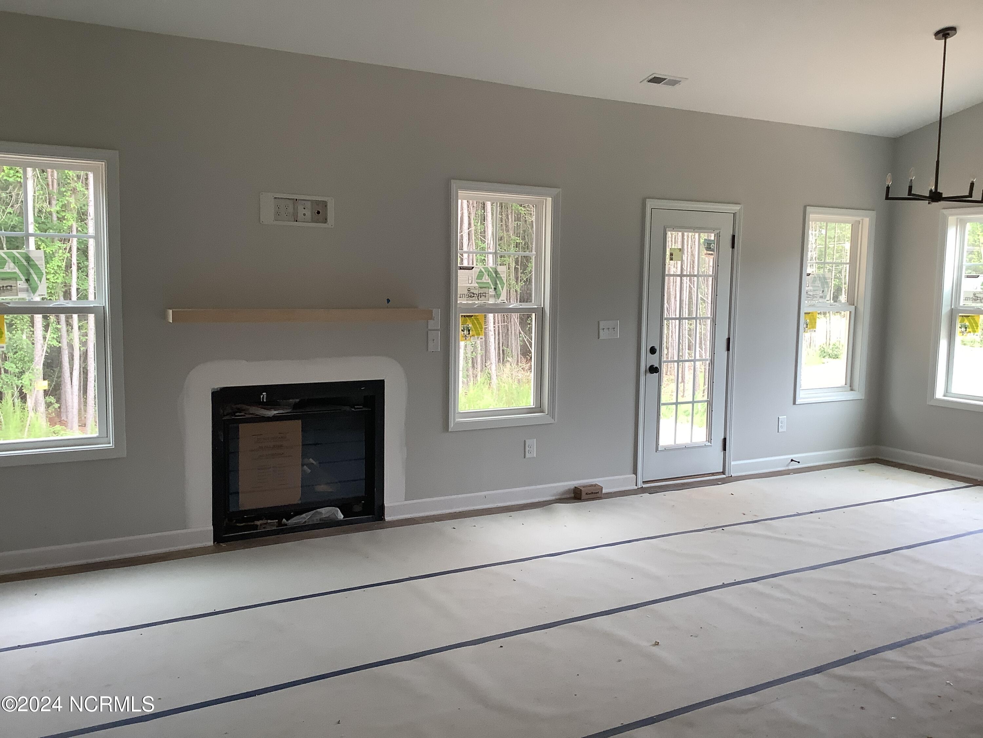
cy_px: 369
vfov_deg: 45.4
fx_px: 880
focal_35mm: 31
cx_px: 492
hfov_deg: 58.4
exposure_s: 1/100
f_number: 2.4
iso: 80
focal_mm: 3.3
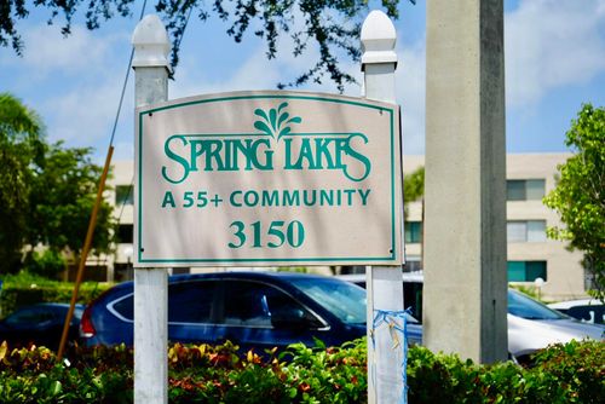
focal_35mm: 69
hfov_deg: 29.2
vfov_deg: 19.8
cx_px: 302
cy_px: 202
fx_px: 1160
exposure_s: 1/640
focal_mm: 69
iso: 100
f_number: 5.6
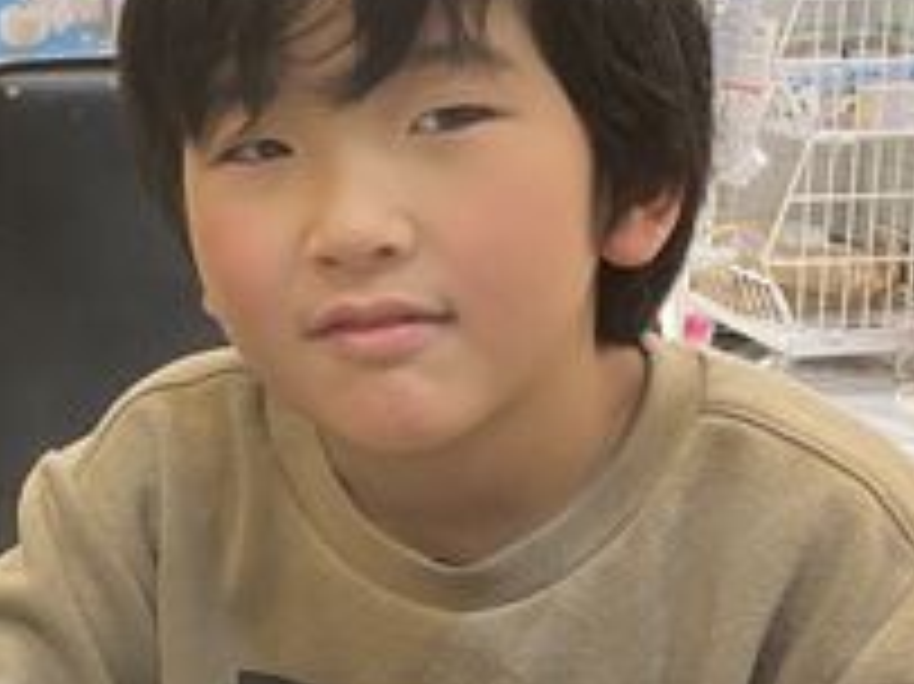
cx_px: -99
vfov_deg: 19.1
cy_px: 297
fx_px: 2032
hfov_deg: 23.7
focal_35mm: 77
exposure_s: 1/60
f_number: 1.8
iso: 200
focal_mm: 4.25
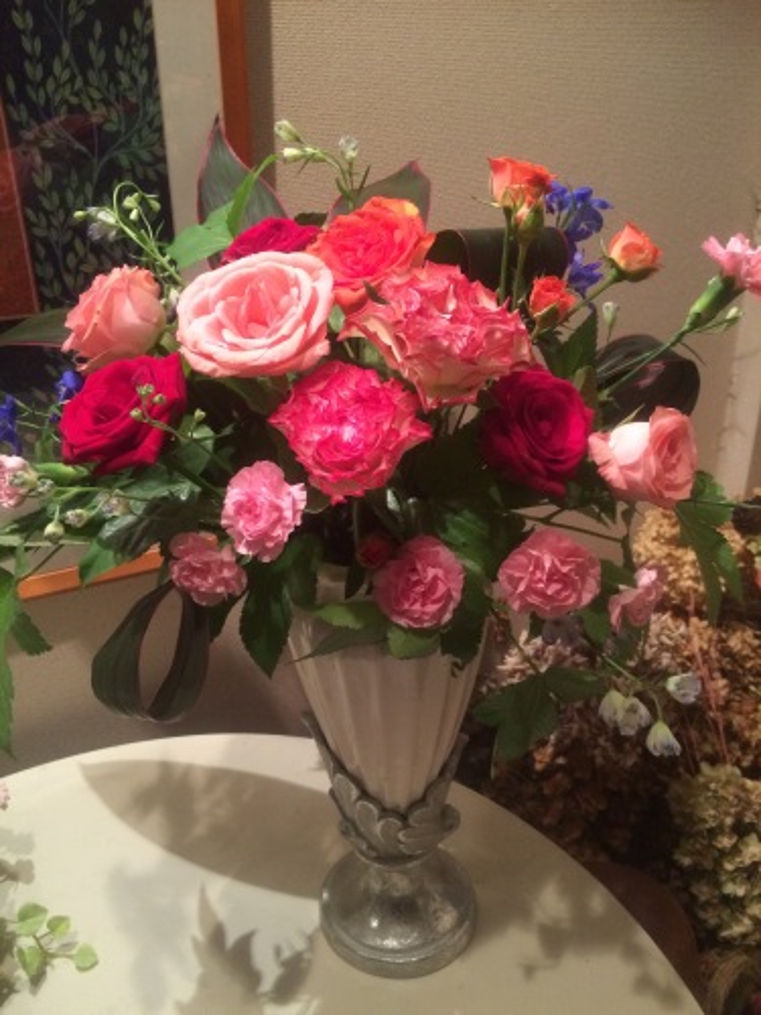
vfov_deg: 61.7
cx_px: 380
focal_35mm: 29
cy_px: 508
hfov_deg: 48.2
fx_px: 850
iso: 250
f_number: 2.2
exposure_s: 1/17
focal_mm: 4.15
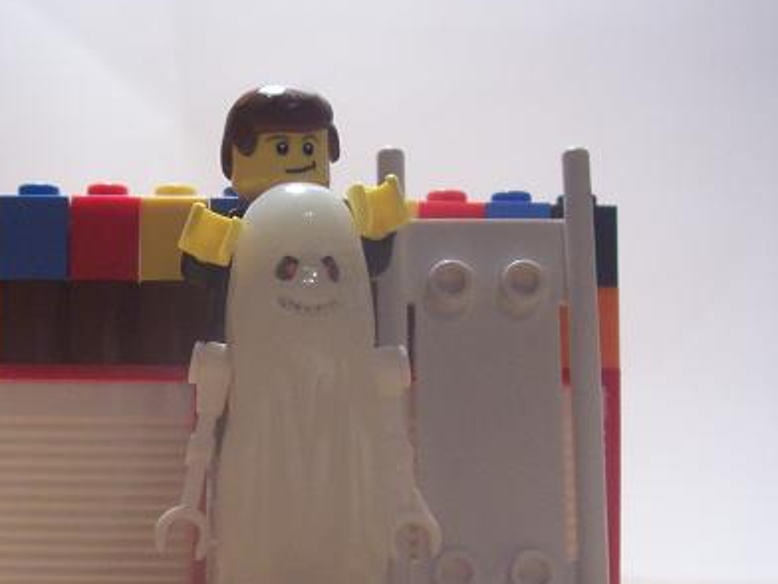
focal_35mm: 60
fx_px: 1349
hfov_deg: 32.0
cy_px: 486
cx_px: 290
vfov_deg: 24.0
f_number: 2.7
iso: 113
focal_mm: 5.6
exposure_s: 1/32
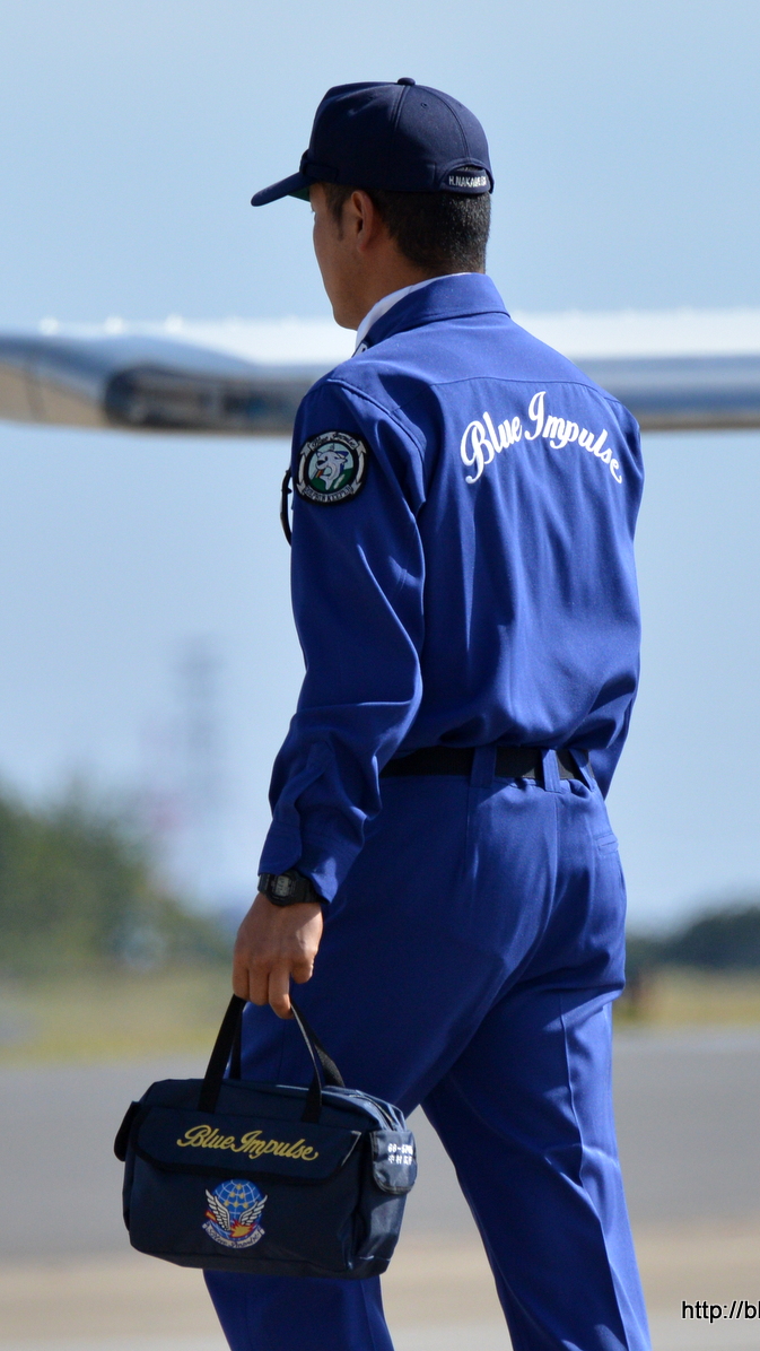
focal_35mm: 410
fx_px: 14685
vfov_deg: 5.3
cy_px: 674
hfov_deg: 3.0
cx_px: 447
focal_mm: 390
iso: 800
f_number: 8
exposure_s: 1/2500
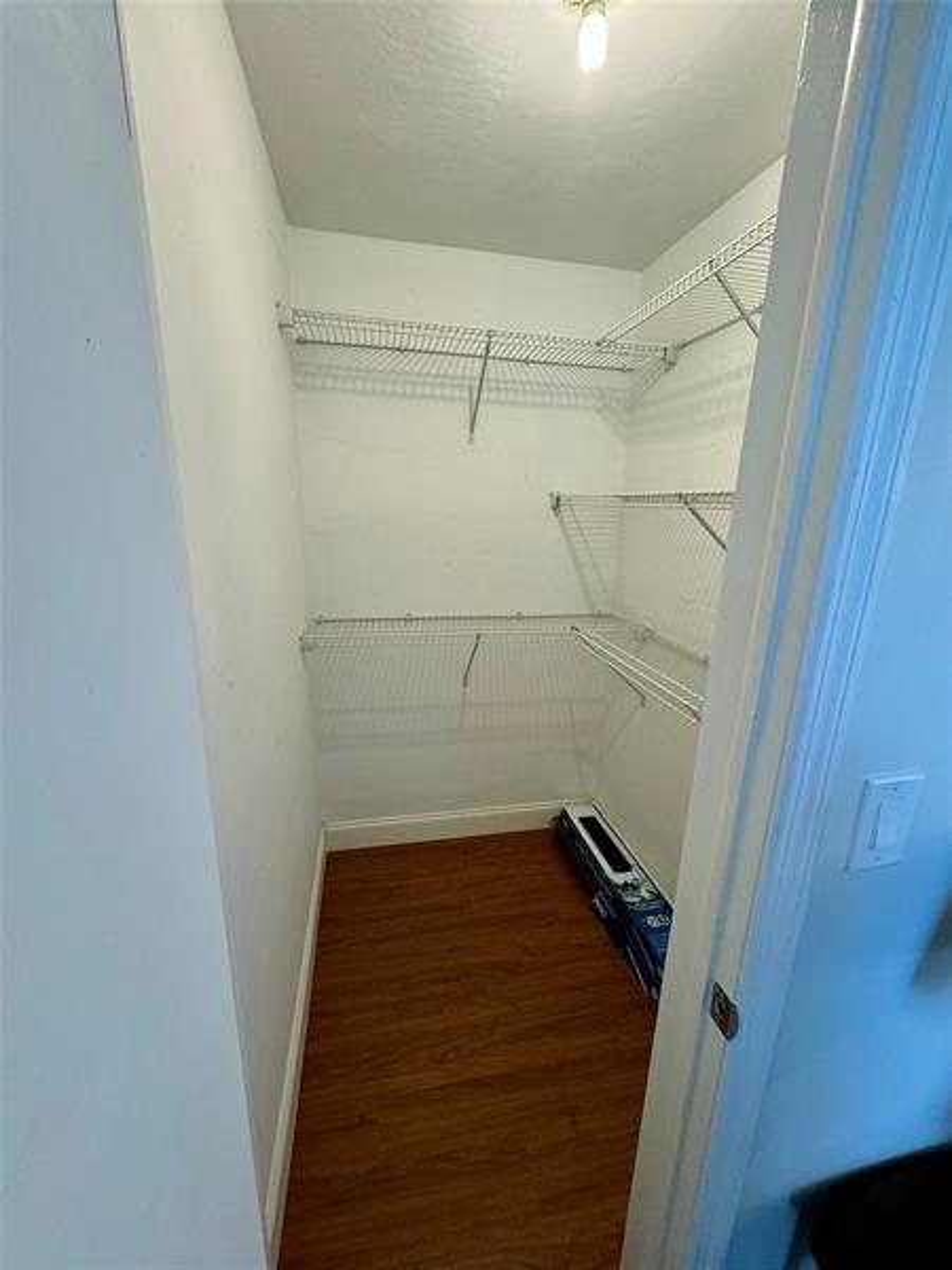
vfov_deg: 102.1
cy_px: 635
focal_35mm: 14
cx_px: 476
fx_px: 513
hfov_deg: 85.7
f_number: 2.2
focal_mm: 2.22
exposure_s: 1/60
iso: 160
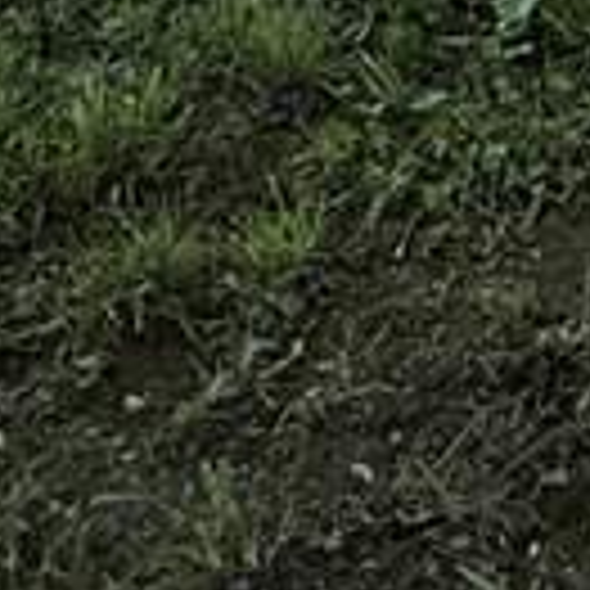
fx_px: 2333
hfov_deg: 13.5
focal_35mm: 121
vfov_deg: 11.0
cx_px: 901
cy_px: -1013
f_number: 2.2
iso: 50
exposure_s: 1/613
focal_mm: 2.22
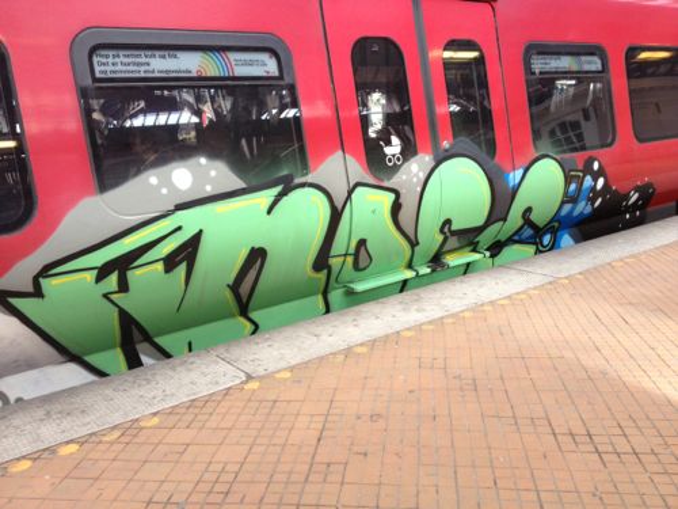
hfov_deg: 52.6
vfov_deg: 40.7
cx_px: 339
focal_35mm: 35
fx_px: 686
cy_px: 254
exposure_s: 1/120
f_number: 2.4
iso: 80
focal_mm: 4.28
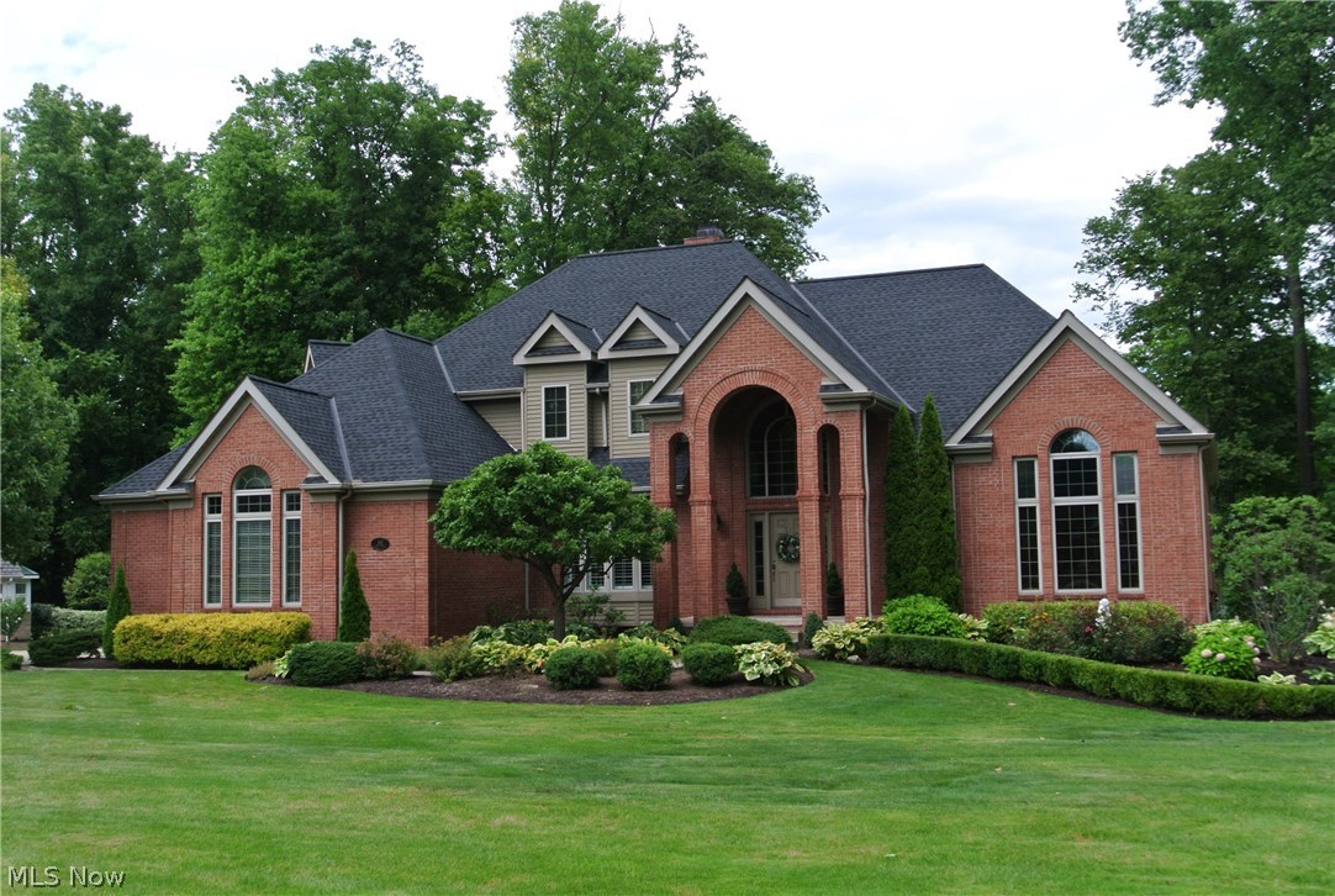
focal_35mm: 40
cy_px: 448
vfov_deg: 33.5
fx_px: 1486
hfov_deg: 48.4
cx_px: 668
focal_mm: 15.1
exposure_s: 1/80
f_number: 4.2
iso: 100
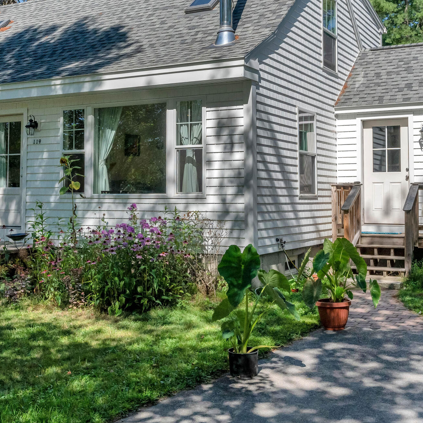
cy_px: 140
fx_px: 650
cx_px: 212
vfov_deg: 35.7
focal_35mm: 47
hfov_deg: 36.1
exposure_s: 1/3000
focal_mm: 24
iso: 800
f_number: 8
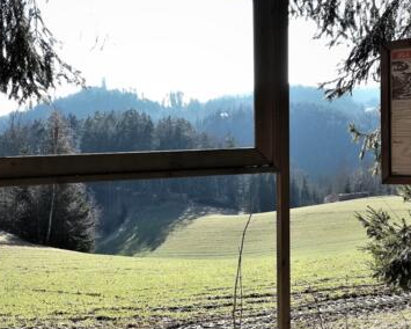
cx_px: 157
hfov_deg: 43.5
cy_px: 133
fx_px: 511
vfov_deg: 35.6
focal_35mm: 42
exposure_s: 1/234
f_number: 2.2
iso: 50
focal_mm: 3.83
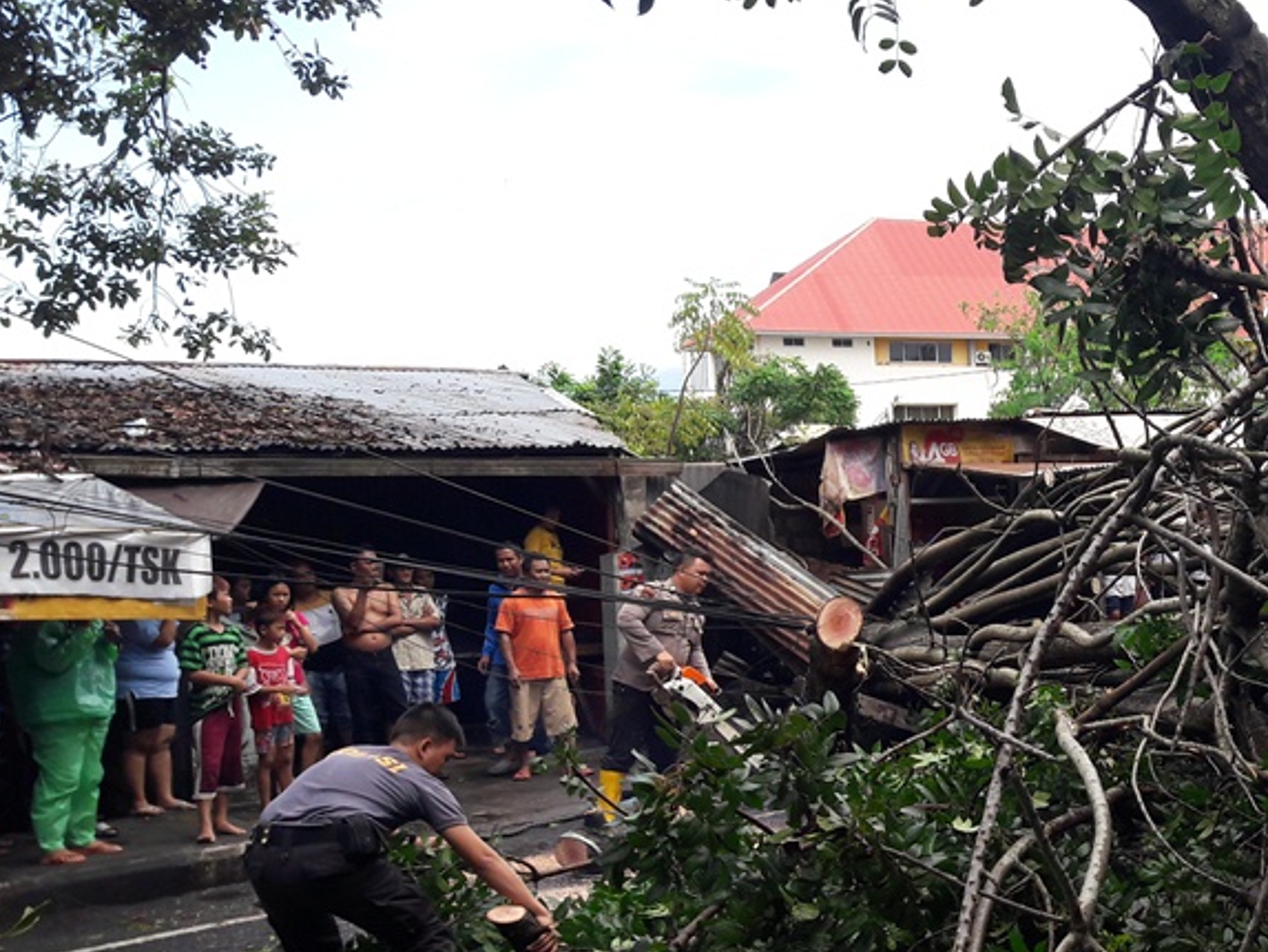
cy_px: 567
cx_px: 1104
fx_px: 1832
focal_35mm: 50
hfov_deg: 36.2
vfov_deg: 29.1
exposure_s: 1/569
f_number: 1.9
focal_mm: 3.7
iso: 40
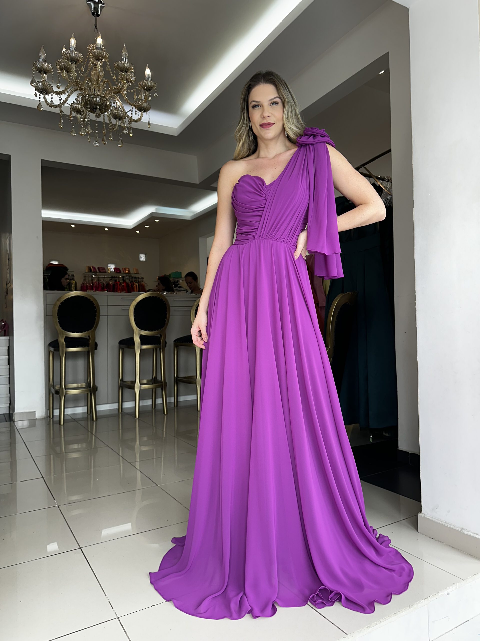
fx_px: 444
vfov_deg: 71.6
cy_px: 320
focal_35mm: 24
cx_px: 240
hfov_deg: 56.8
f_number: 1.78
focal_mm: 6.86
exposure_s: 1/152
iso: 64
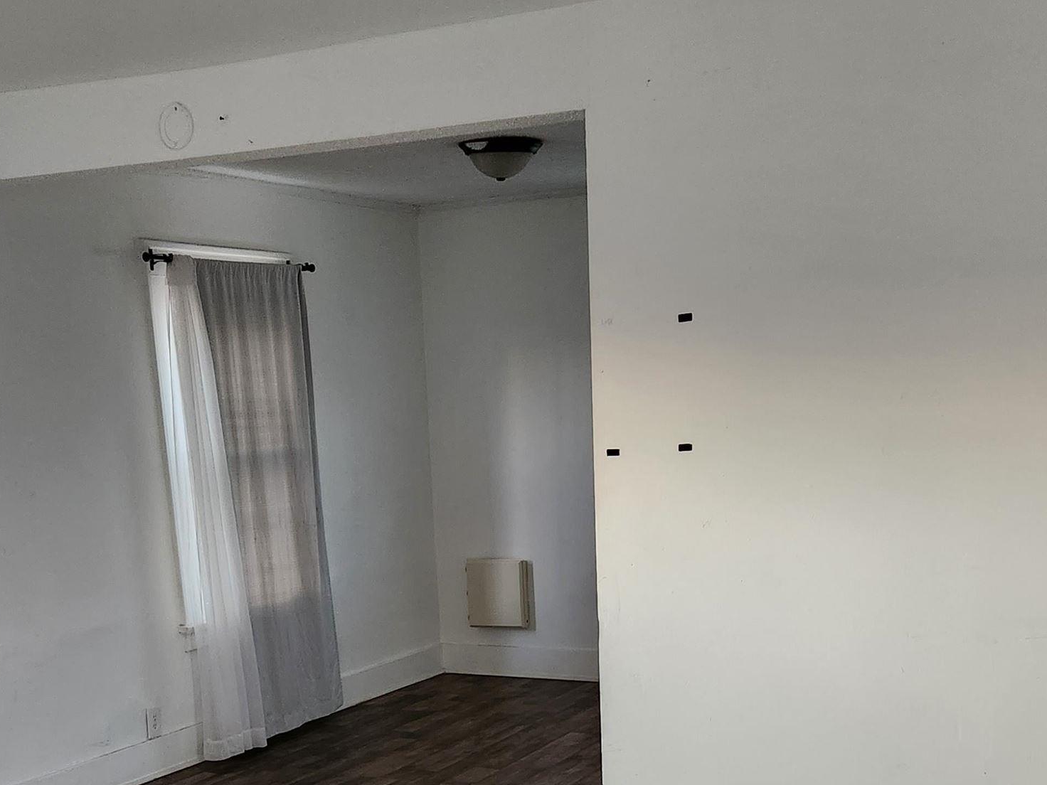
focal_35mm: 48
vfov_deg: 28.3
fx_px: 1452
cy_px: 802
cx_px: 490
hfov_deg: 39.6
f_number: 1.8
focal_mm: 5.4
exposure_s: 1/40
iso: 640
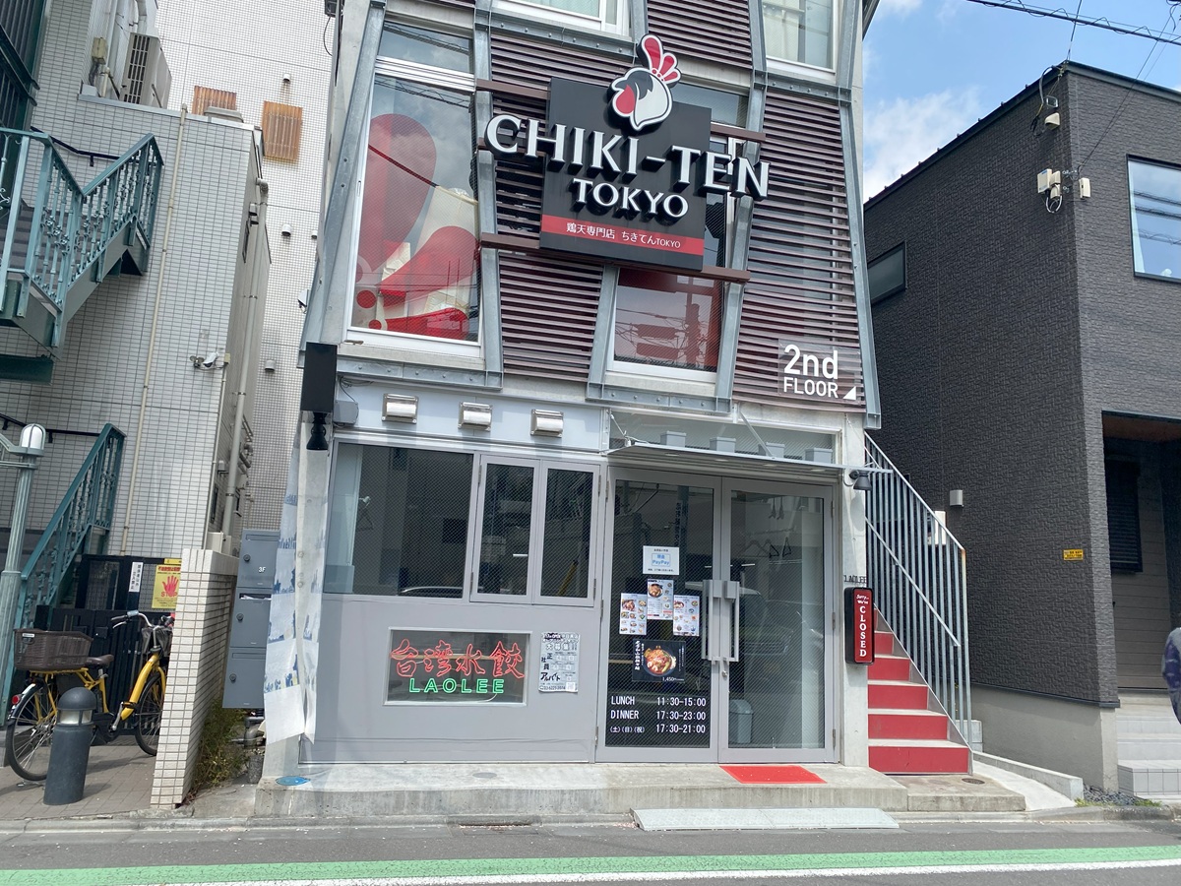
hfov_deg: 67.3
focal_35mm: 26
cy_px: 443
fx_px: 887
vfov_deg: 53.1
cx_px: 590
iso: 32
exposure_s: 1/1522
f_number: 1.8
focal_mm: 4.25
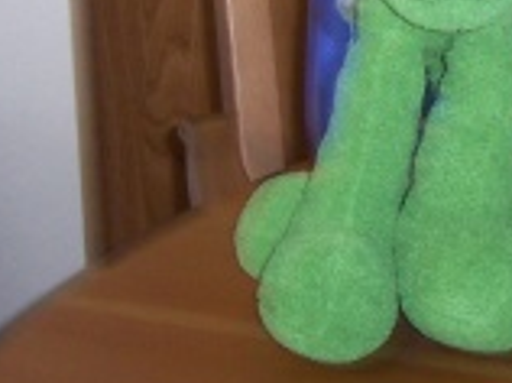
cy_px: -148
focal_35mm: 154
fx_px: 2274
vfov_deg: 9.4
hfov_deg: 12.7
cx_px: 535
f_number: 2.8
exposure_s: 1/30
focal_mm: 8
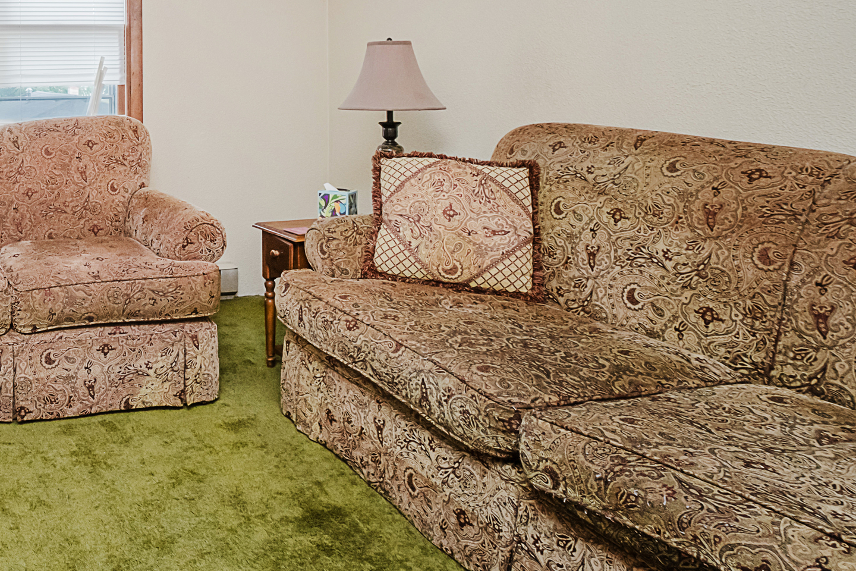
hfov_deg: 49.5
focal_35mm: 32
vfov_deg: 38.6
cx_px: 26
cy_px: 69
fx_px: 761
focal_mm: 10
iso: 500
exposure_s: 1/40
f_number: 4
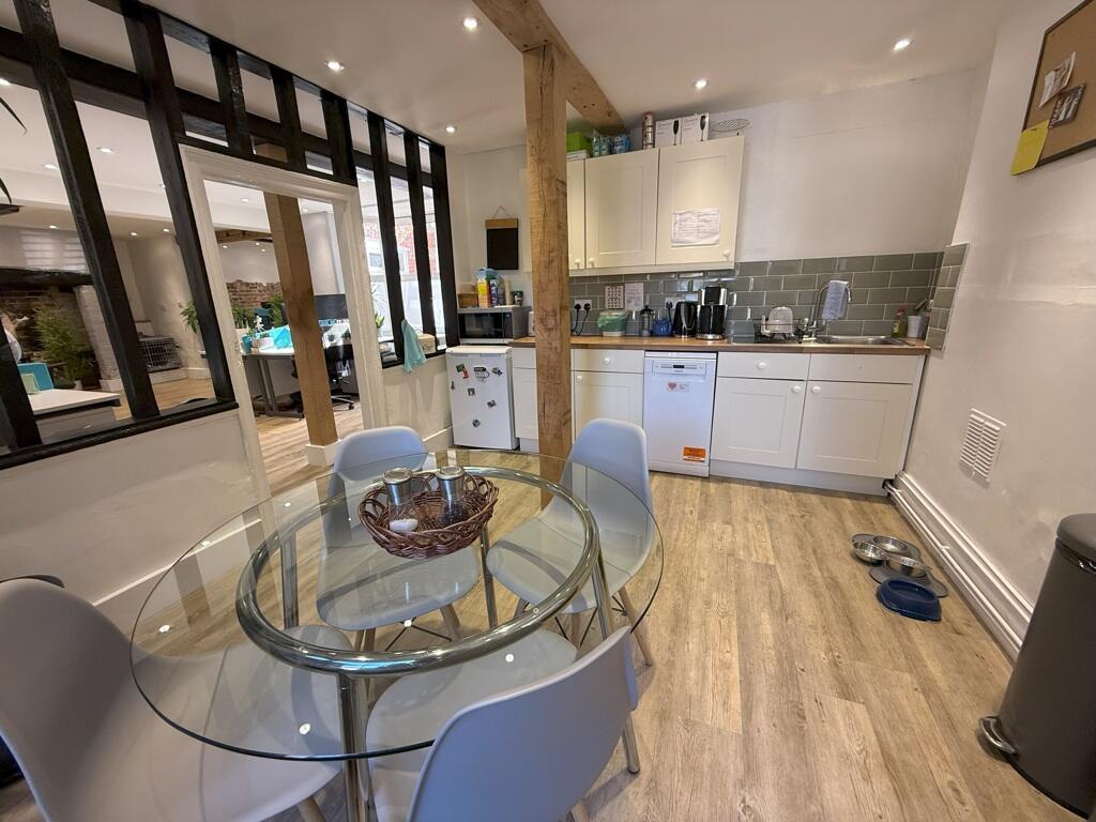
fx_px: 443
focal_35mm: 14
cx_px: 548
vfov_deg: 85.7
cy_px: 411
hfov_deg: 102.1
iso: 125
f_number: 2.2
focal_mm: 2.22
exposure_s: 1/99
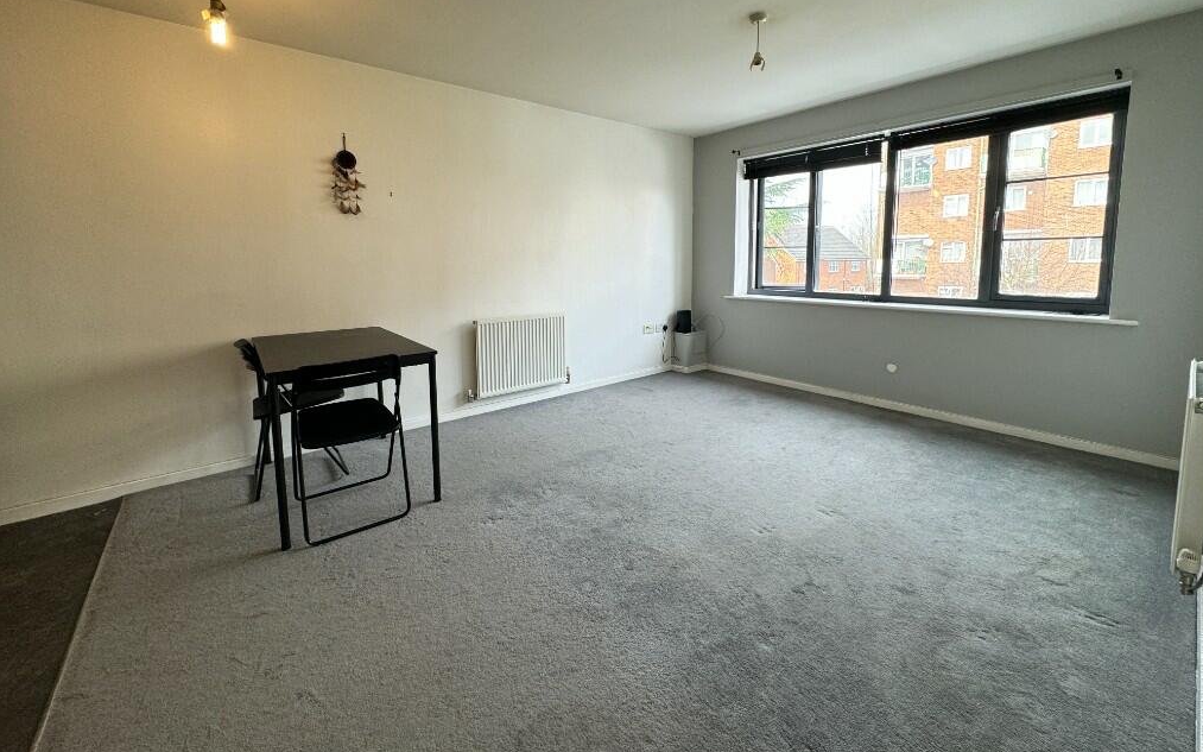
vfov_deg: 74.1
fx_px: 492
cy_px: 309
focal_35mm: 15
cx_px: 606
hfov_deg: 101.5
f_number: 2.2
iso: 125
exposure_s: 1/100
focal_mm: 2.22
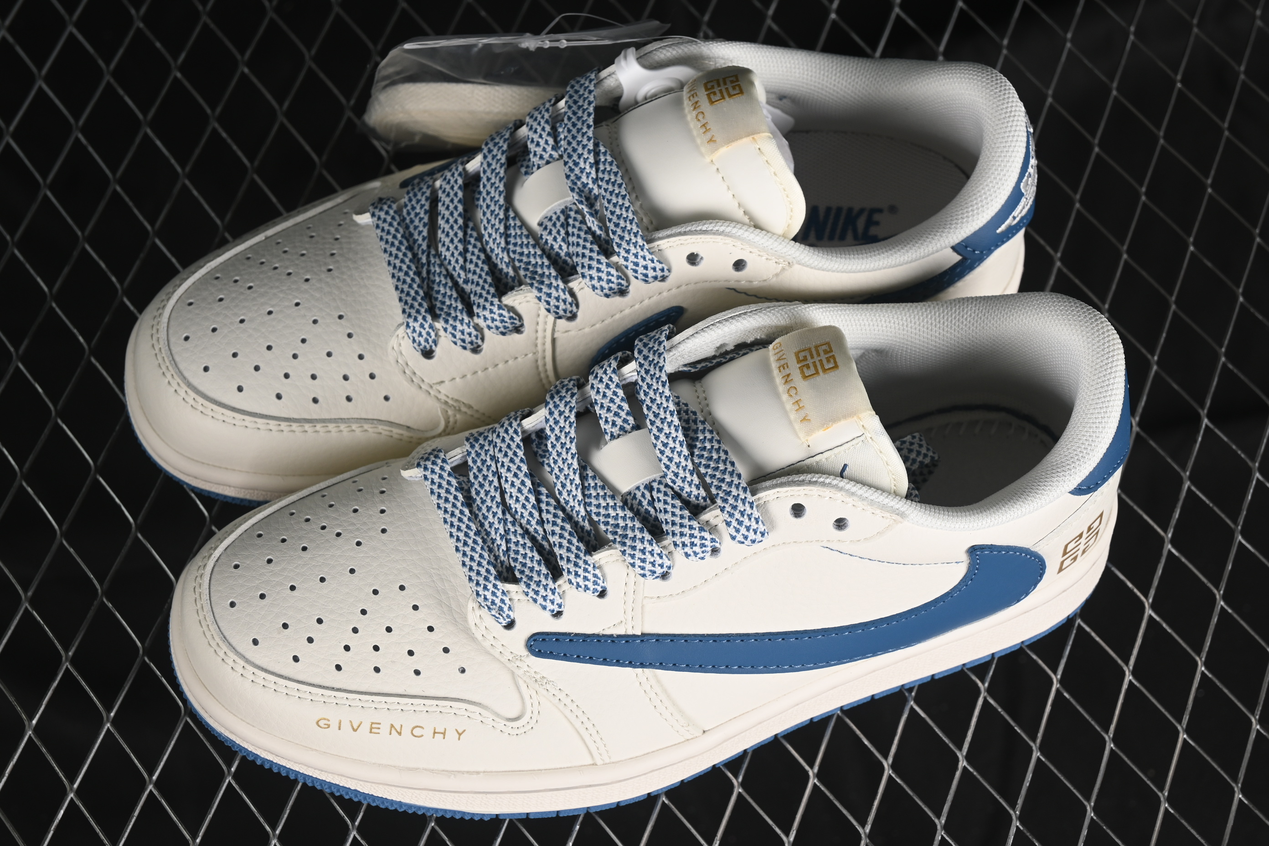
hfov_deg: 27.0
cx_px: 634
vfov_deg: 18.2
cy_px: 423
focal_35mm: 75
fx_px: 2644
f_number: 7.1
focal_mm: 50
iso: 160
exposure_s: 1/100
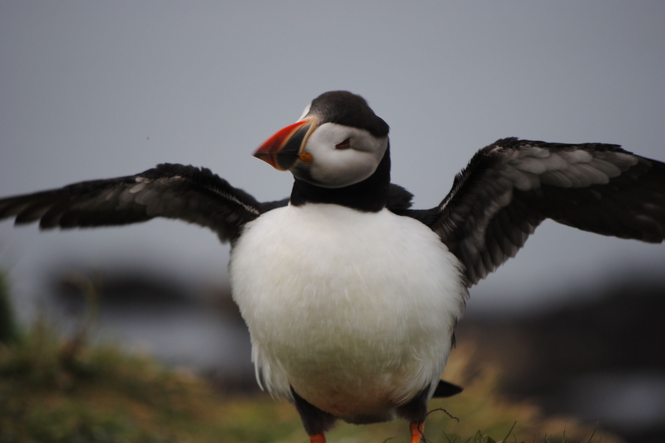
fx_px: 5560
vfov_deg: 4.6
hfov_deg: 6.8
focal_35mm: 301
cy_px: 220
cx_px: 332
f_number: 5.6
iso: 200
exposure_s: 1/1000
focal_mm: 200
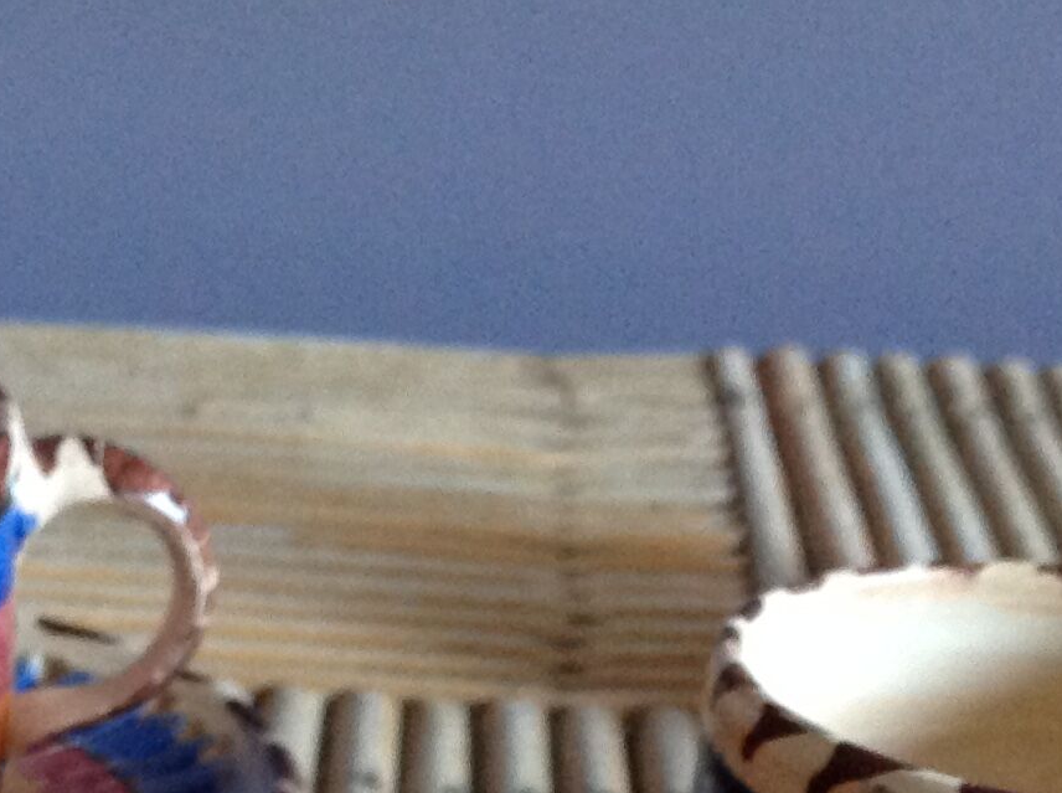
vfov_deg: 13.2
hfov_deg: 18.5
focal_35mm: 106
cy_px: 1180
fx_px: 3247
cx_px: 283
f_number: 2.4
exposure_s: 1/15
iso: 250
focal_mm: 4.28
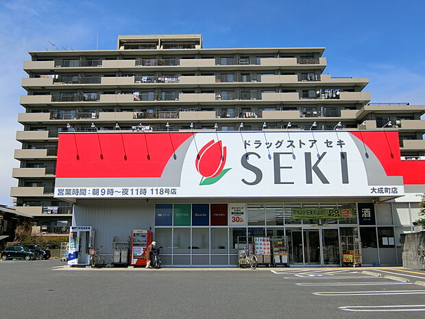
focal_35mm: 34
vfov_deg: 41.8
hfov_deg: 54.0
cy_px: 160
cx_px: 212
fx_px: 417
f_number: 3.4
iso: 80
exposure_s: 1/1600
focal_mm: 7.2
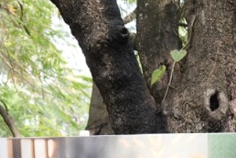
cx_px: 191
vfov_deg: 7.1
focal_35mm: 180
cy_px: 418
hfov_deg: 11.4
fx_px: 1180
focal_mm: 33.2
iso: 200
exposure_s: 1/125
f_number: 4
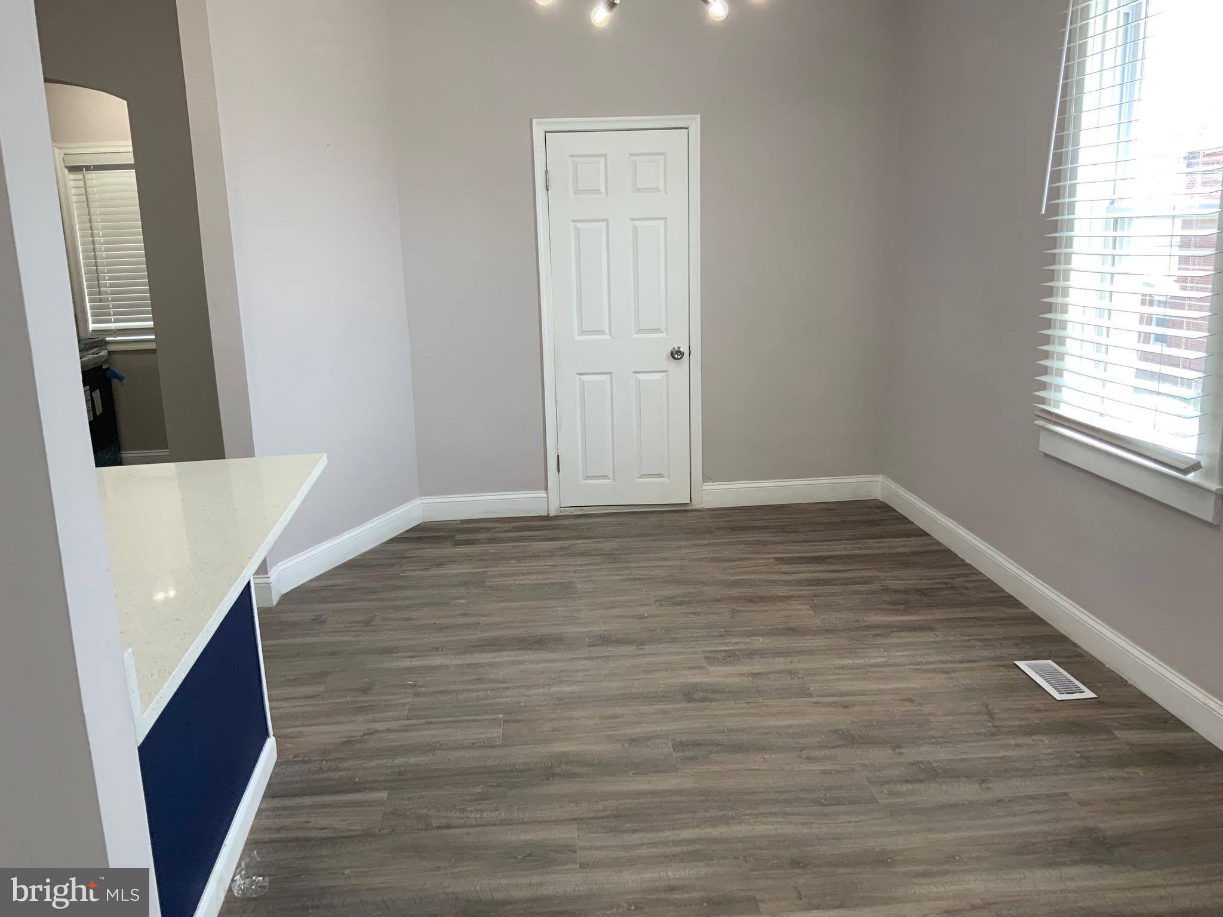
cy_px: 458
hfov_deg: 61.7
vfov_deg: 48.2
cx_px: 612
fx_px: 1025
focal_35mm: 29
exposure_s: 1/120
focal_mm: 3
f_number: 1.8
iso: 50
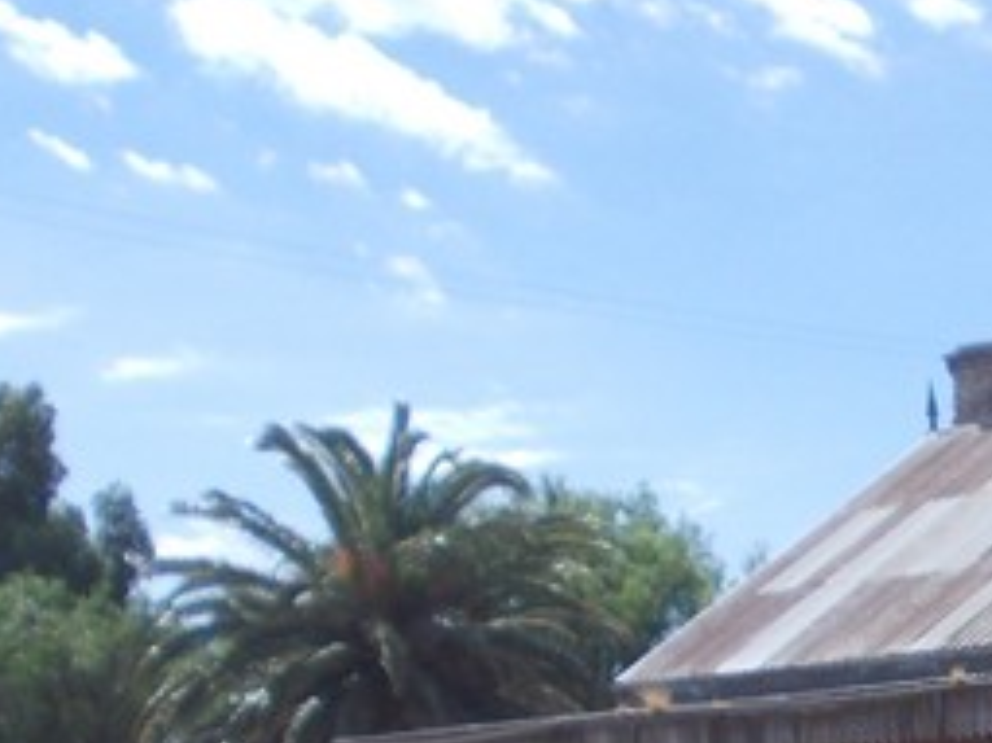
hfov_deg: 16.8
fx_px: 3265
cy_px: 1031
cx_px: 1081
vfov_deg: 12.5
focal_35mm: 114
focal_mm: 5.3
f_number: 6.2
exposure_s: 1/250
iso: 80
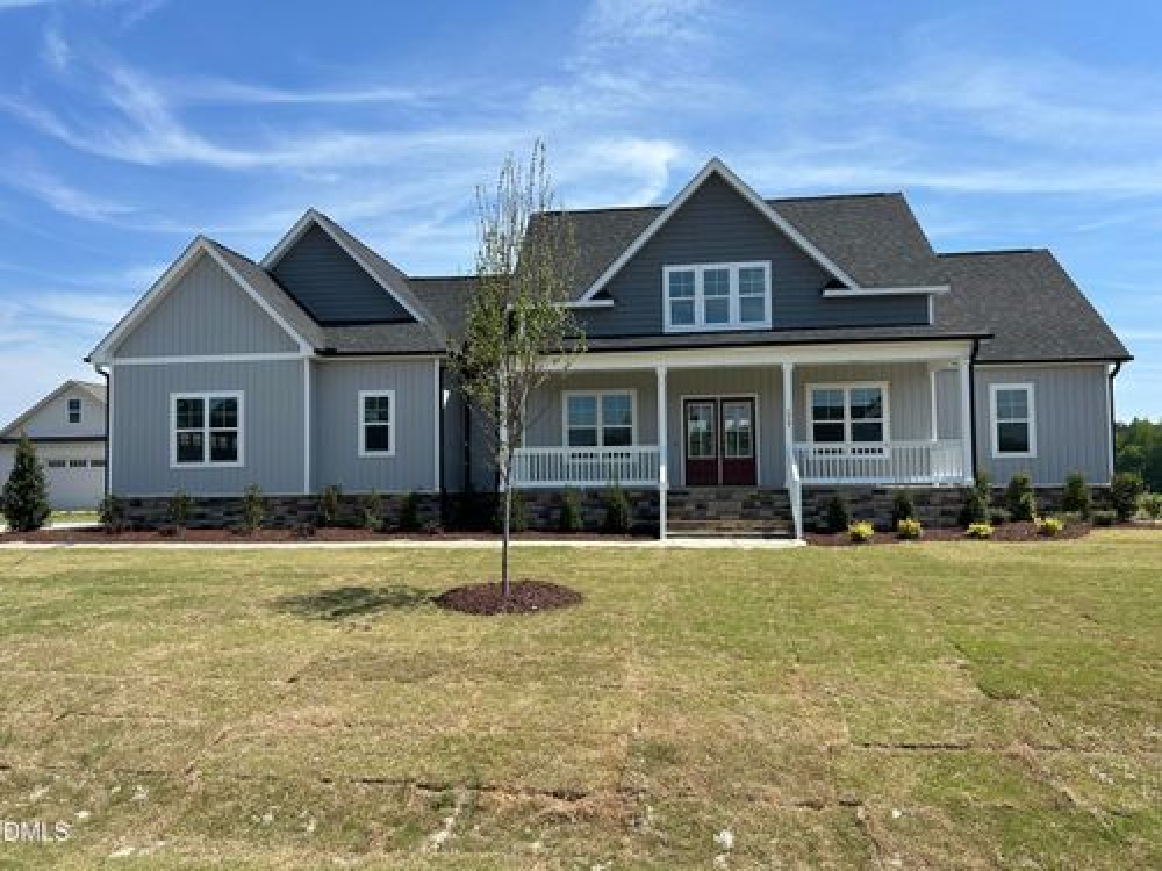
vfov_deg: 53.1
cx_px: 581
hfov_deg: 67.3
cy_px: 436
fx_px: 873
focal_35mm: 26
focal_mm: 5.7
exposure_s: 1/4115
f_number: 1.5
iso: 50
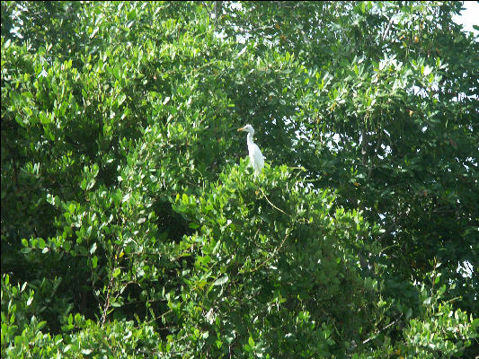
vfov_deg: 7.5
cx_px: 240
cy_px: 180
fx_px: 2754
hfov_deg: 9.9
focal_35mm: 199
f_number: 5
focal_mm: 50.48
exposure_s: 1/250
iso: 100
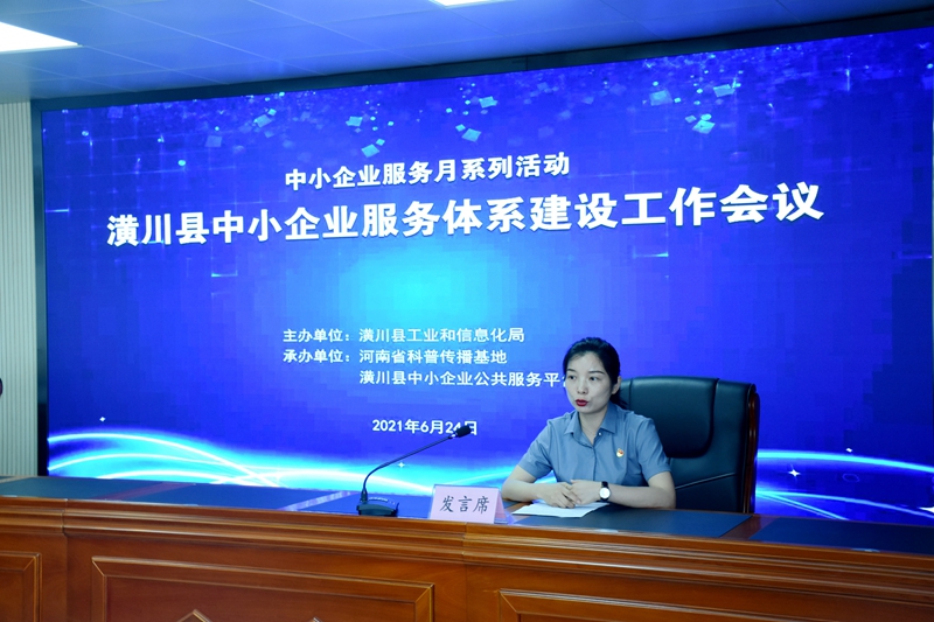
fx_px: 1323
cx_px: 467
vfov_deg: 26.5
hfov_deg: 38.9
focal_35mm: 51
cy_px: 311
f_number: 4.2
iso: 900
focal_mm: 34
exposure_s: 1/50
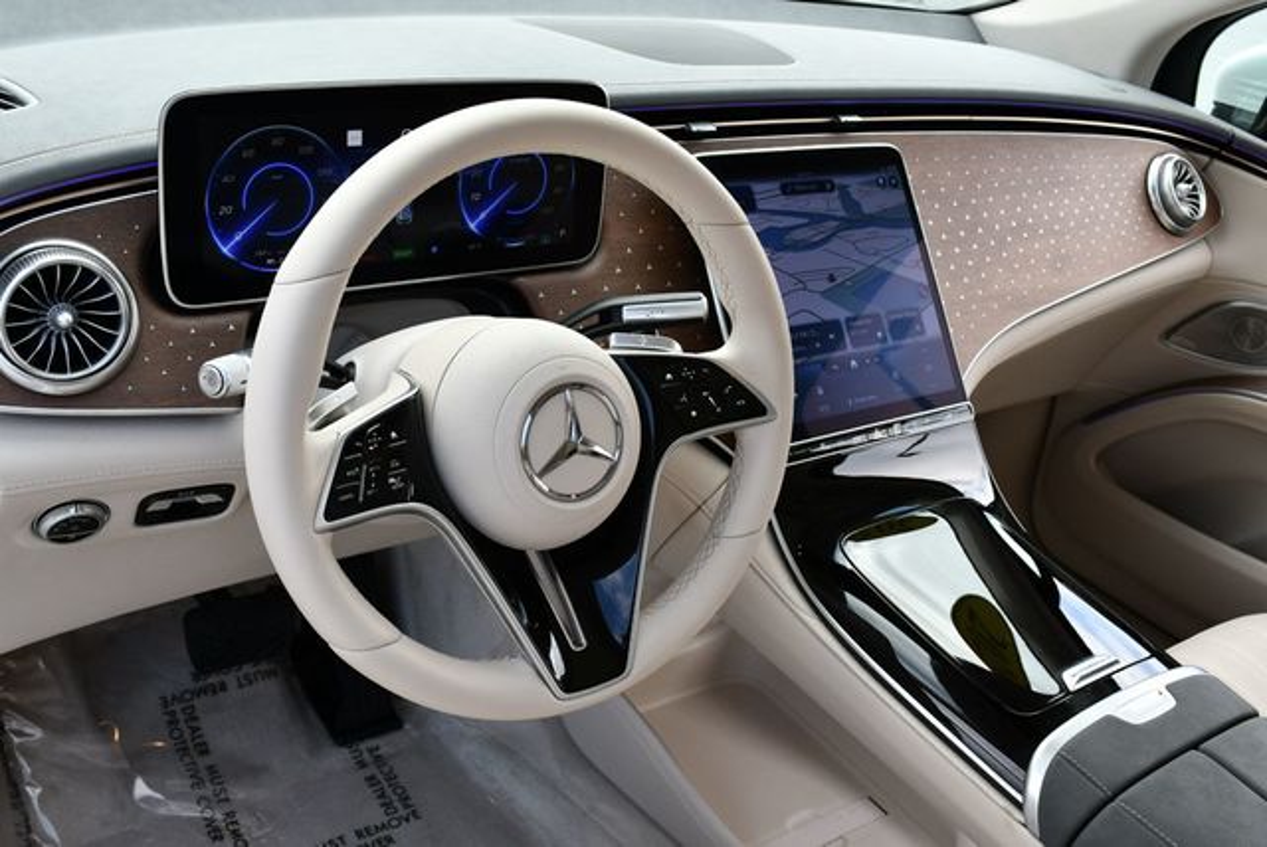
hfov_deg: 53.1
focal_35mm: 36
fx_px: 1268
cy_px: 424
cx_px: 634
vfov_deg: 36.9
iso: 250
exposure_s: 1/250
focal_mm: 18
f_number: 5.6
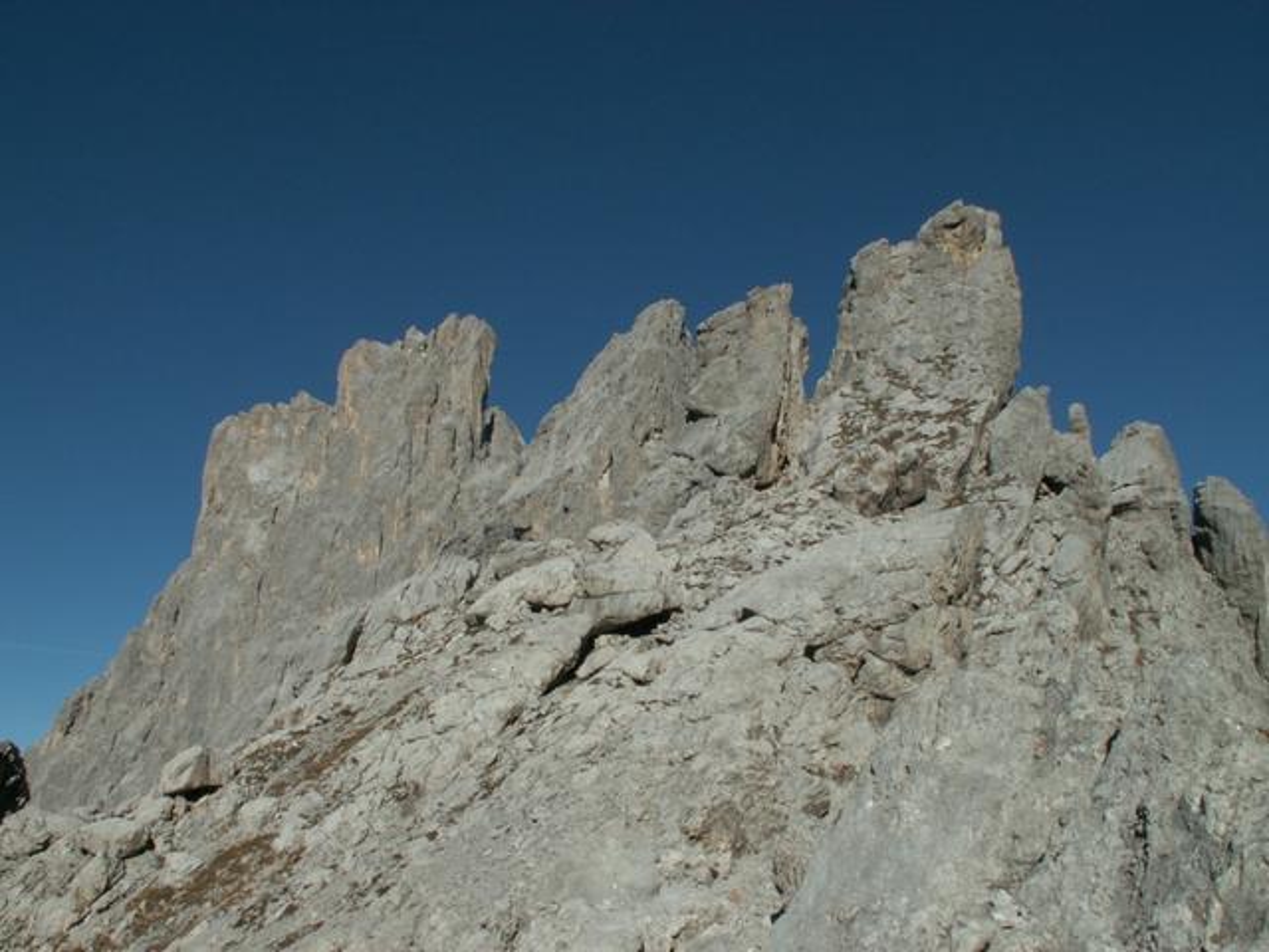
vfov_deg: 40.7
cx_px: 634
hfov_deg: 52.6
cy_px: 476
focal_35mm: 35
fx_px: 1283
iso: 50
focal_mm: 5.86
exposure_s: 1/400
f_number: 8
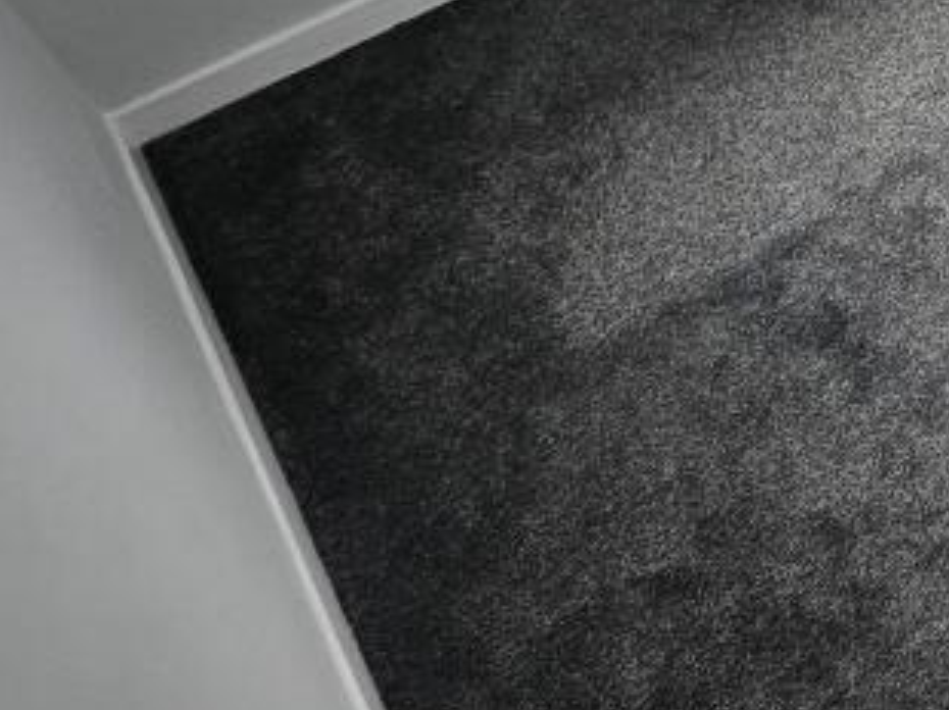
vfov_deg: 31.3
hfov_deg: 35.8
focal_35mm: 43
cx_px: 1099
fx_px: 1178
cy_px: 15
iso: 125
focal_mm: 2.2
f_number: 2.2
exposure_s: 1/71
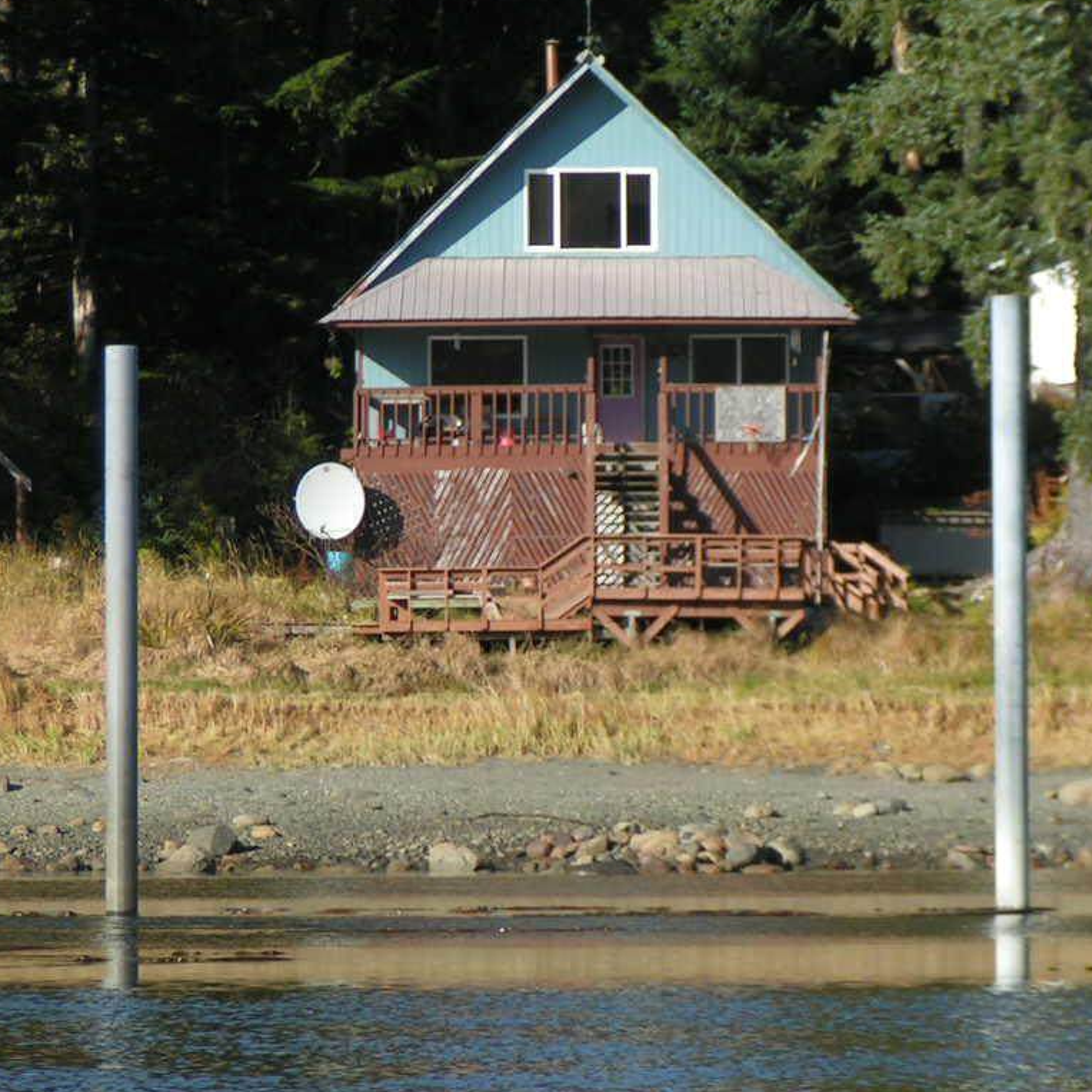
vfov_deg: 7.2
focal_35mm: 243
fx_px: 8673
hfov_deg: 7.2
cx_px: 627
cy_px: 573
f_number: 3.5
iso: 50
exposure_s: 1/640
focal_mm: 25.1
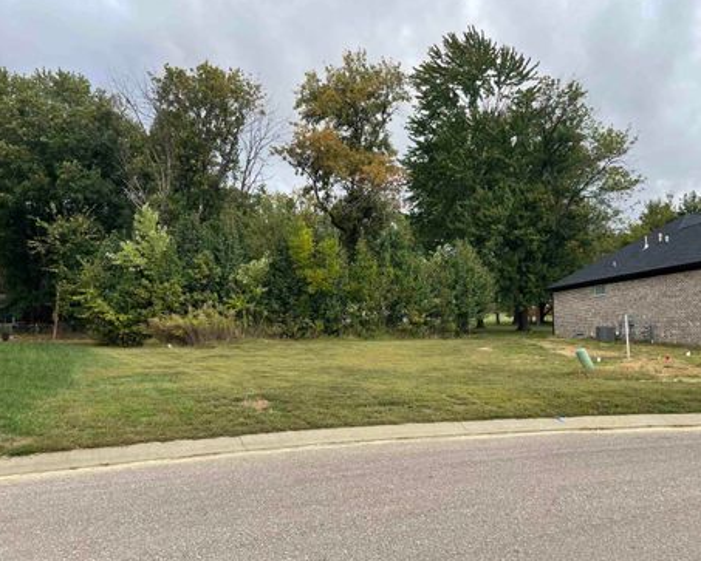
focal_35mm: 28
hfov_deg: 62.2
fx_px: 581
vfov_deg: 51.6
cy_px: 282
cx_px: 357
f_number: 1.6
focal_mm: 4.2
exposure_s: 1/527
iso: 32
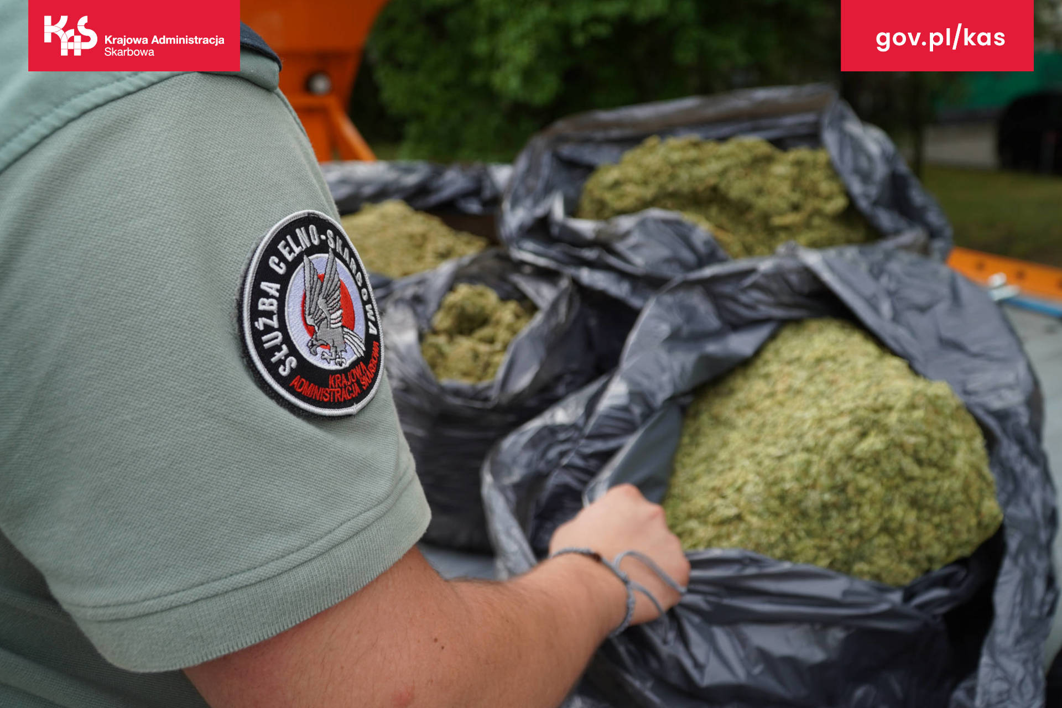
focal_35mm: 32
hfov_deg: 59.5
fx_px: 929
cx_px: 531
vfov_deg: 41.7
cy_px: 354
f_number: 4
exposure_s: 1/160
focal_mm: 21
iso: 100
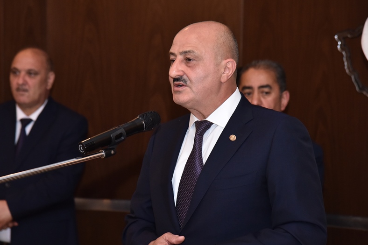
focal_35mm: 156
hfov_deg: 13.2
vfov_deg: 8.8
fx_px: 1594
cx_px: 168
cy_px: 142
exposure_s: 1/125
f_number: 5
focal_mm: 120
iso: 2000
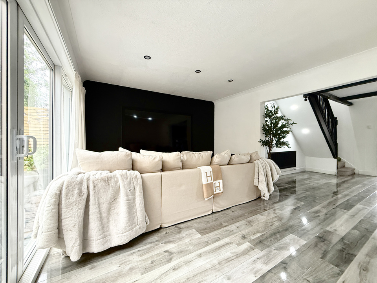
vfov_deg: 85.7
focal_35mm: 14
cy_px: 142
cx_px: 188
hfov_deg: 102.1
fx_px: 152
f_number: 2.2
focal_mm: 2.22
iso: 400
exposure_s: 1/66
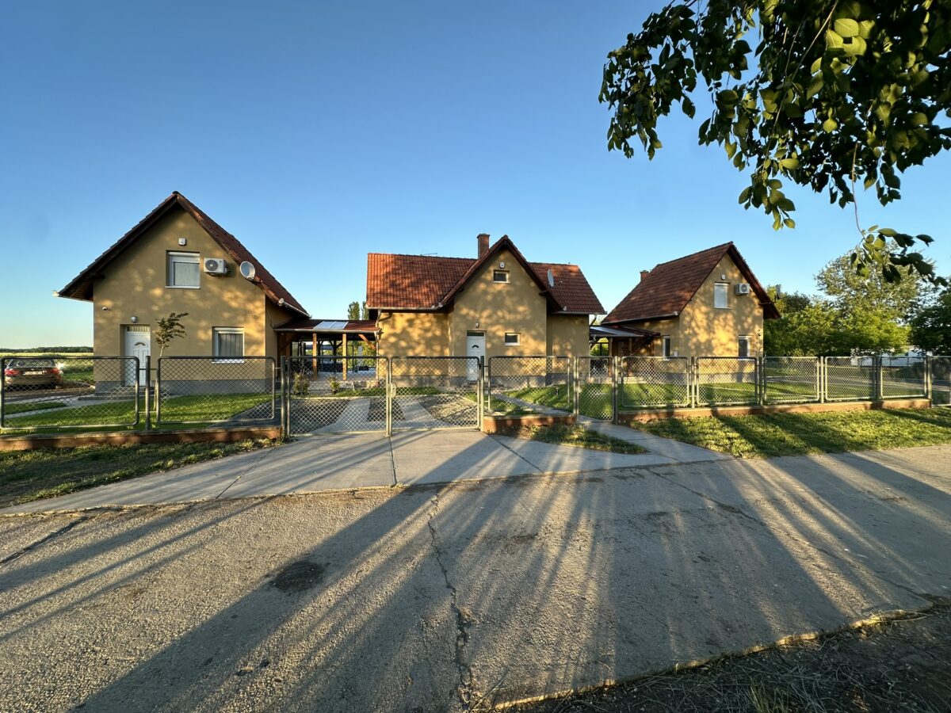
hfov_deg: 102.1
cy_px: 356
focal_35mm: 14
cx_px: 476
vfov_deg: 85.7
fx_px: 385
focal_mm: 2.22
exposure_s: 1/387
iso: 40
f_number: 2.2
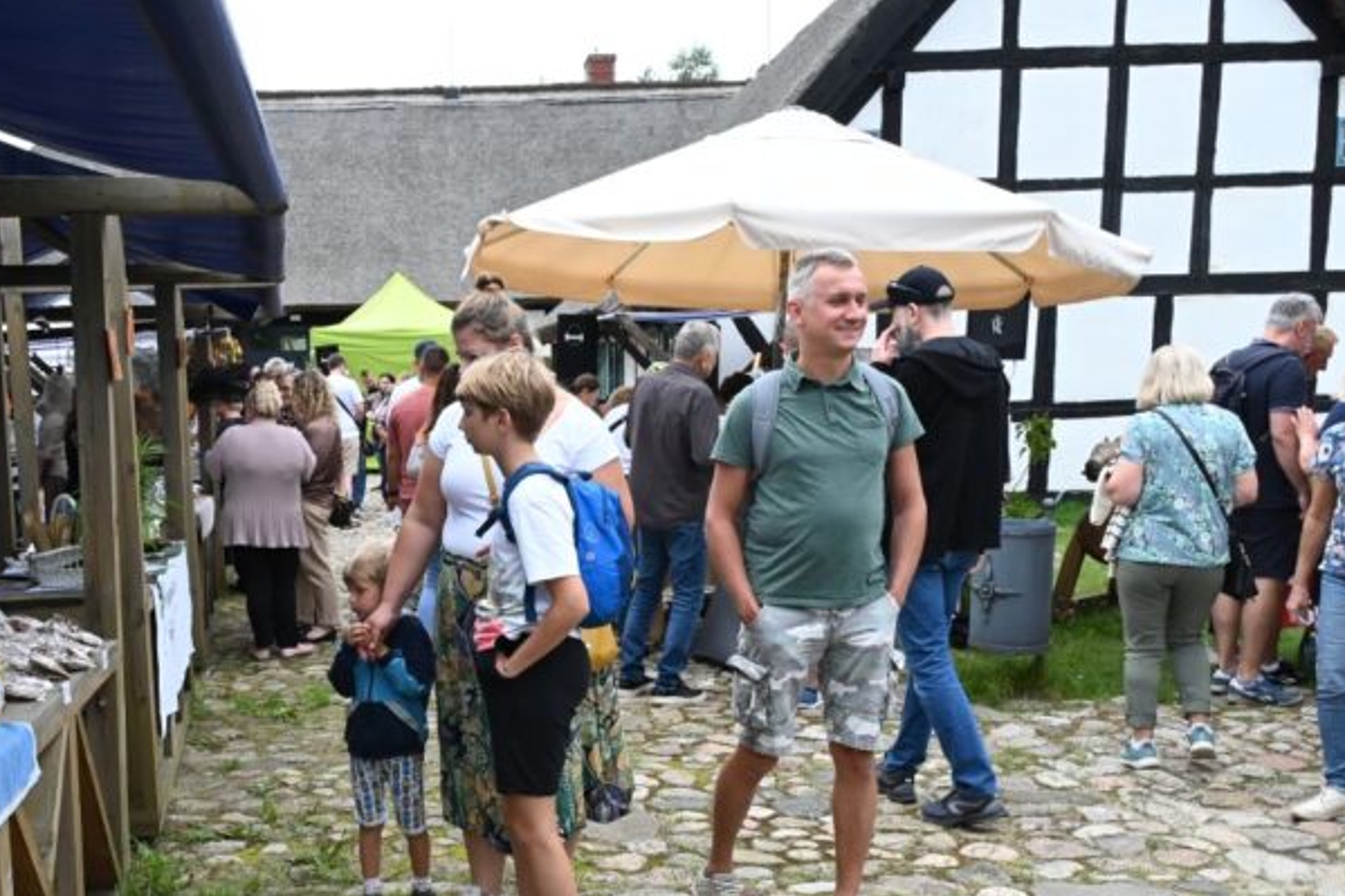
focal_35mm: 41
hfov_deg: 46.6
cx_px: 438
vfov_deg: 32.1
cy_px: 655
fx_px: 1531
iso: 640
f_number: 9
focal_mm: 24
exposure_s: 1/320
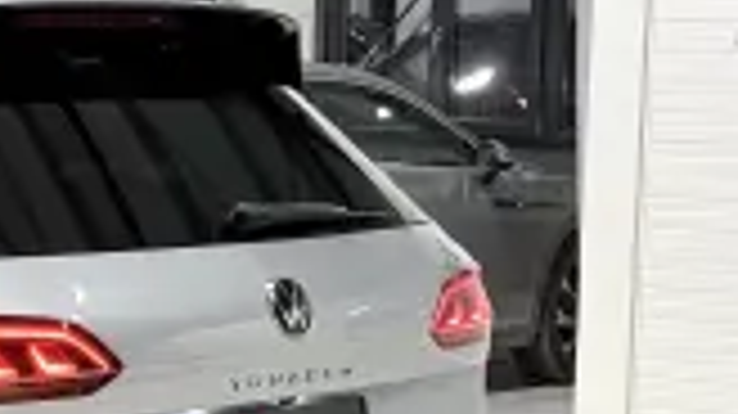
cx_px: -68
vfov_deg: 10.4
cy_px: 472
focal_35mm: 115
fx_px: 2249
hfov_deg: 18.0
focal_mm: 6.76
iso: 100
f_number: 1.78
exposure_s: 1/50
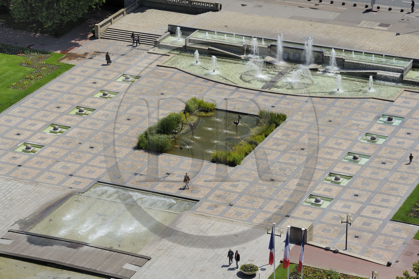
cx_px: 210
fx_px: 1420
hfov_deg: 16.8
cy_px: 140
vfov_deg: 11.2
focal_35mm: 122
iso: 200
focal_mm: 122
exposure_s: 1/320
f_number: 11
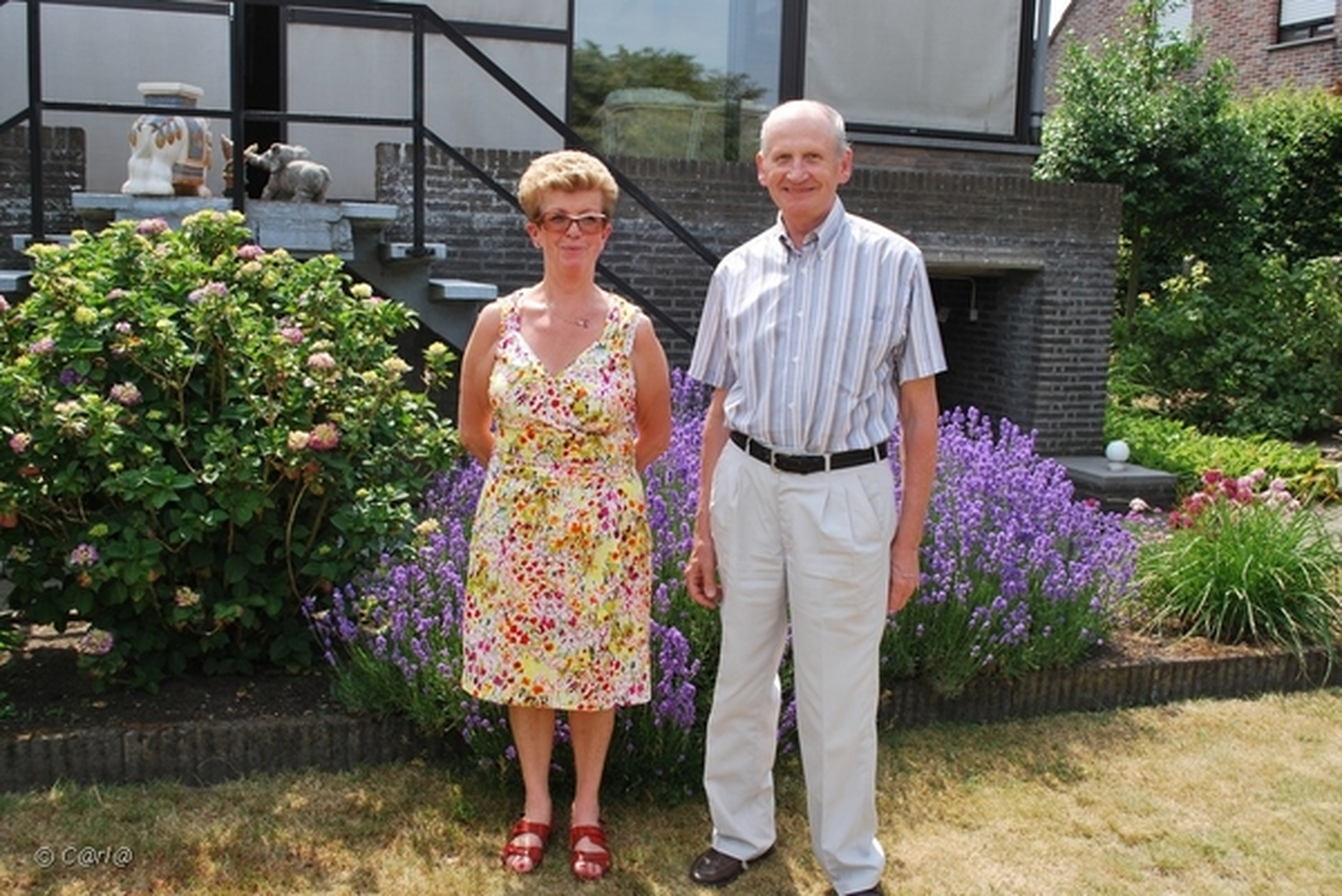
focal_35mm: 36
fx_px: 1343
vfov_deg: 36.9
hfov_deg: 53.1
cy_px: 448
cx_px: 671
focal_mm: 24
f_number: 6.3
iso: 100
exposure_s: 1/160
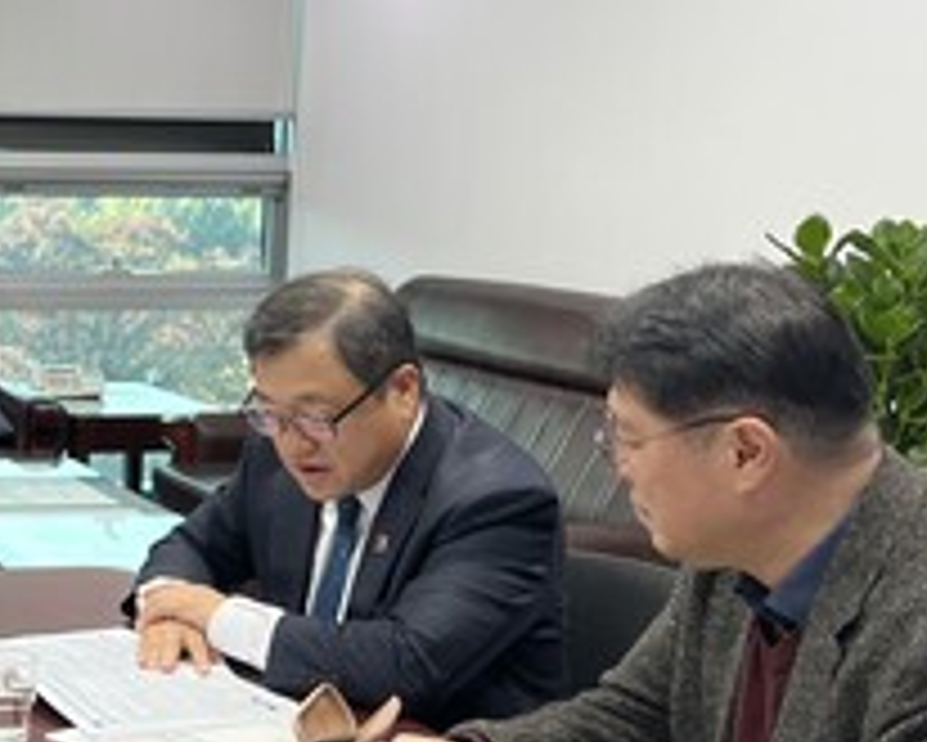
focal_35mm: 74
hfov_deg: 23.6
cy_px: 292
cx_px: -176
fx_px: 2031
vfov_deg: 20.7
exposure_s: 1/120
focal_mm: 5.7
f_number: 1.5
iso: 125
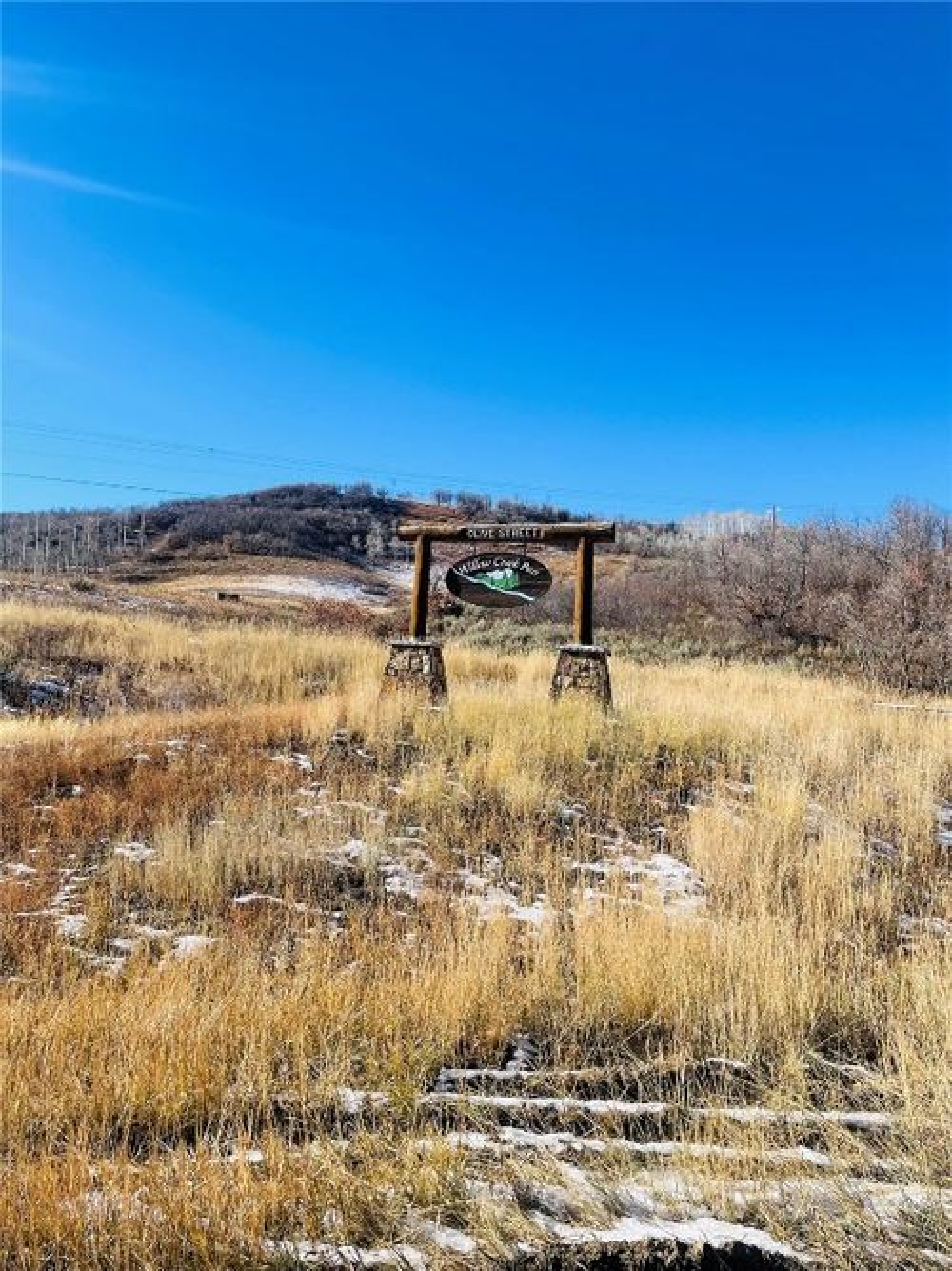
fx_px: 954
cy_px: 636
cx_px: 476
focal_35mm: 26
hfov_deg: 53.0
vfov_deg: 67.3
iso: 32
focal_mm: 4.2
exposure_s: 1/2618
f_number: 1.6
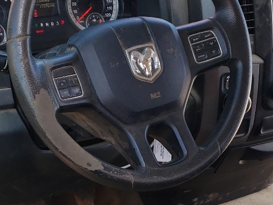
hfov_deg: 25.0
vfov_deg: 18.5
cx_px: 141
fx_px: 615
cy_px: 191
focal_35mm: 78
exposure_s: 1/385
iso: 50
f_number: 1.5
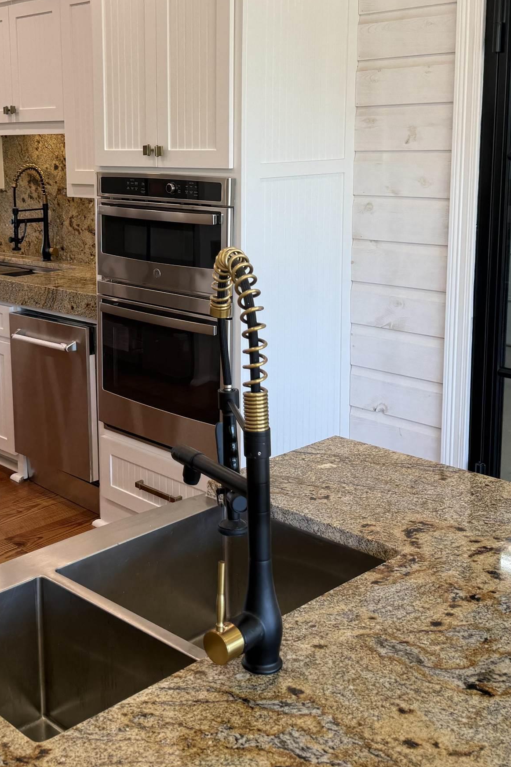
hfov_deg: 30.1
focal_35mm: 44
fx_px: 937
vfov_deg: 44.1
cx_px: 135
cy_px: 277
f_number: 1.78
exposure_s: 1/120
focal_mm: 6.76
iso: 80
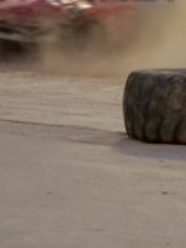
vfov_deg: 6.9
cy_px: -10
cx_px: 142
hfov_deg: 5.2
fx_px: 2061
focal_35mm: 288
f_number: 5.3
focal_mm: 55
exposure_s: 1/60
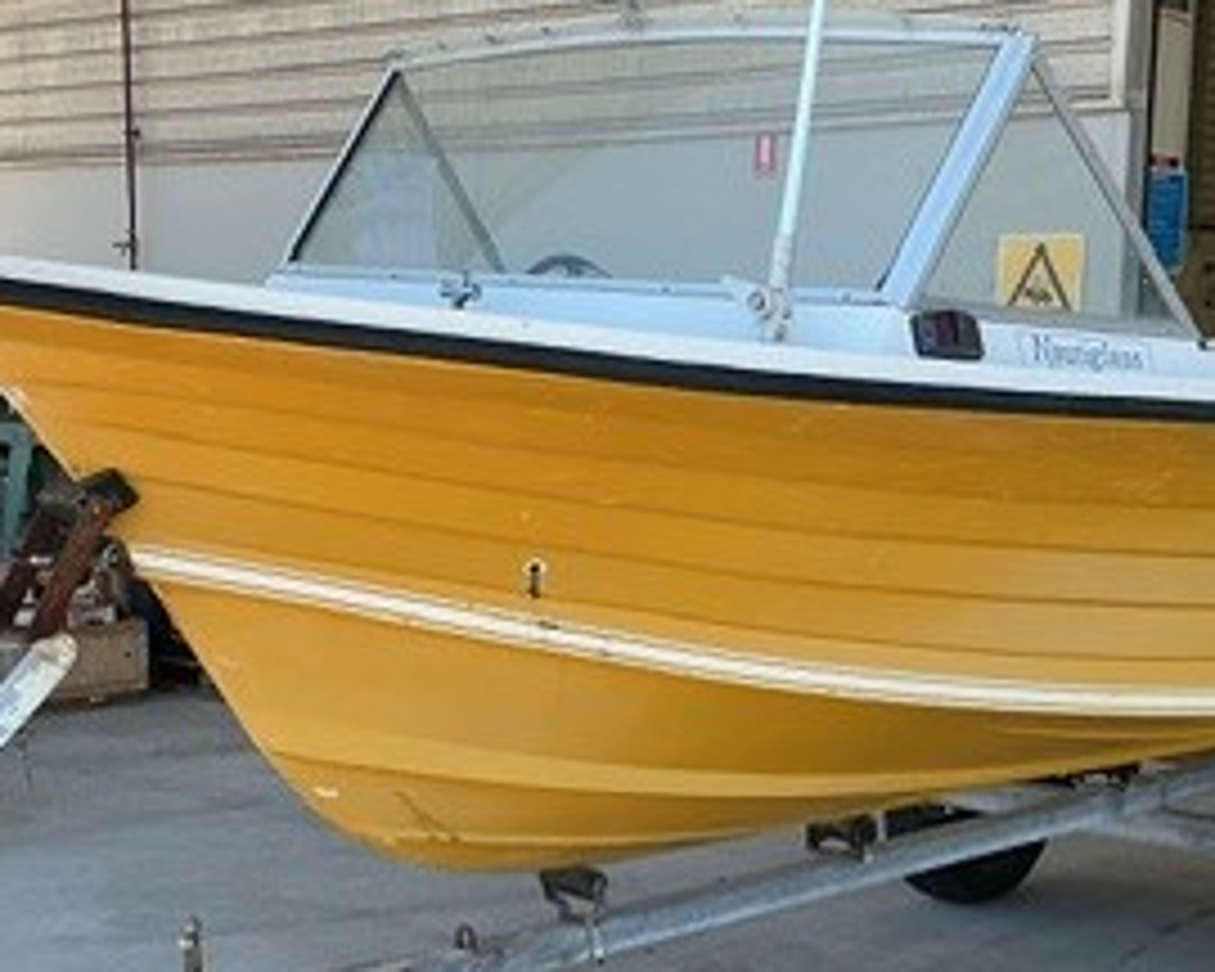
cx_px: 612
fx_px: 2409
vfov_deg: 22.4
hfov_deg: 28.3
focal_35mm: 67
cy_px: 801
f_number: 1.8
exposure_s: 1/286
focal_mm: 3
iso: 25
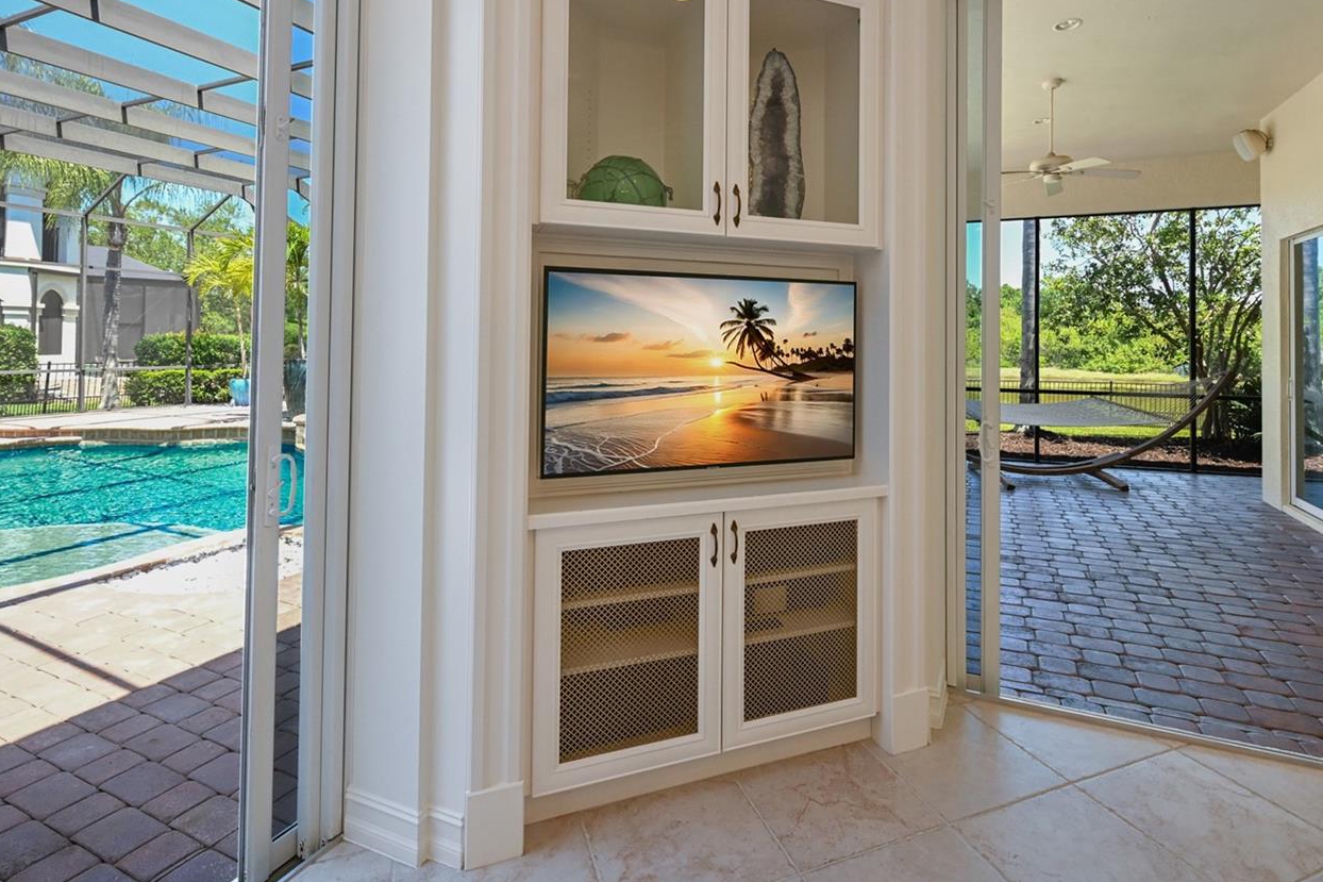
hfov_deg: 89.9
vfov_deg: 66.3
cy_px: 330
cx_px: 692
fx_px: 661
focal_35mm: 18
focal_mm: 14
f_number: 8
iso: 800
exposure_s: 1/125
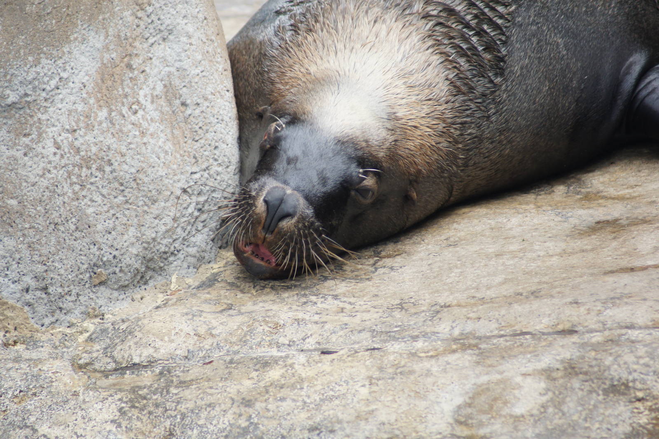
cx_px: 330
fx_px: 8233
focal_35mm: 450
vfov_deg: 3.1
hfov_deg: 4.6
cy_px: 220
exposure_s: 1/250
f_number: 5.6
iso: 400
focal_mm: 300
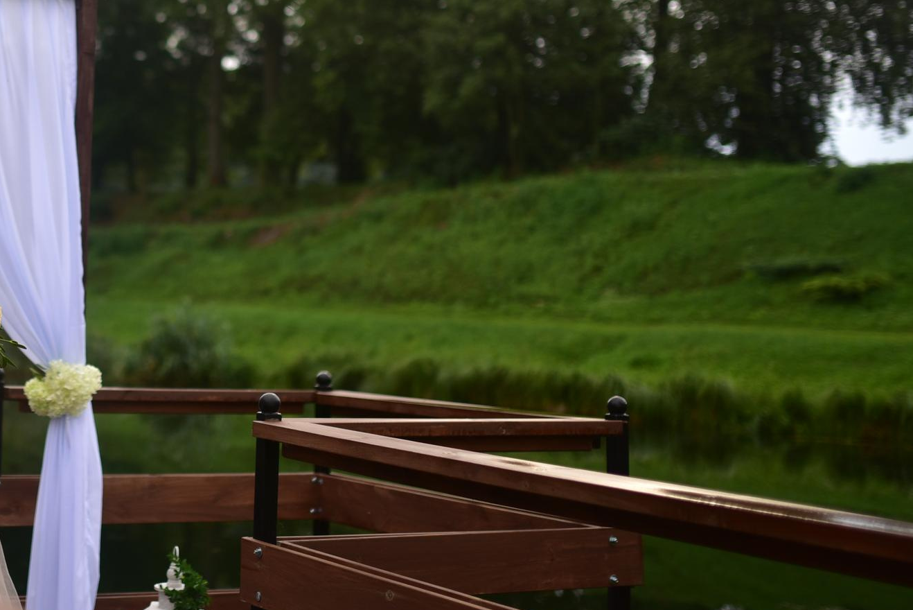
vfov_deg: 19.9
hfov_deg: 28.3
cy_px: 169
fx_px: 1725
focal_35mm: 68
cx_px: 65
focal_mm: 35
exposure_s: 1/2000
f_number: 1.6
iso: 200
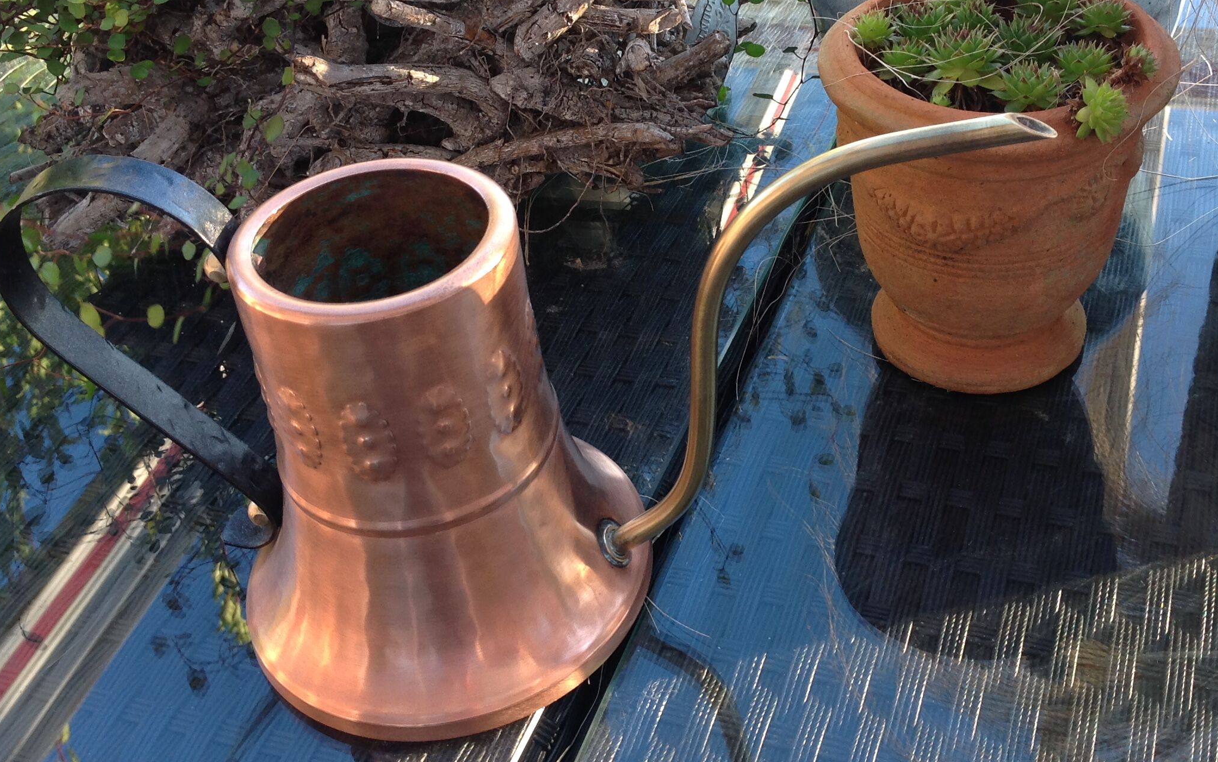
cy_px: 261
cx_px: 689
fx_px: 1560
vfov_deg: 27.3
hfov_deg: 42.6
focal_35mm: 47
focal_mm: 4.28
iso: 50
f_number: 2.4
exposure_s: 1/60
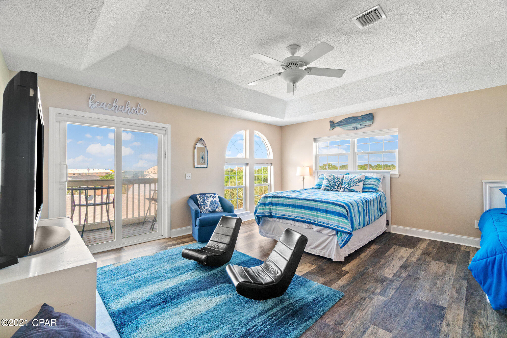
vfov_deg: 77.3
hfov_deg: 100.4
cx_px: 254
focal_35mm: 15
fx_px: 211
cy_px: 169
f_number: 8
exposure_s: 1/5
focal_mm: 10
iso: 800
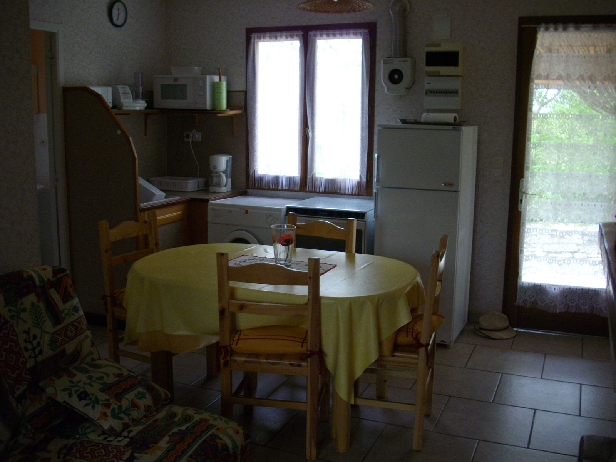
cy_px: 231
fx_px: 658
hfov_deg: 50.1
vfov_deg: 38.7
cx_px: 308
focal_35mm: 37
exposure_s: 1/100
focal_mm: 6.2
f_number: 2.8
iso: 200
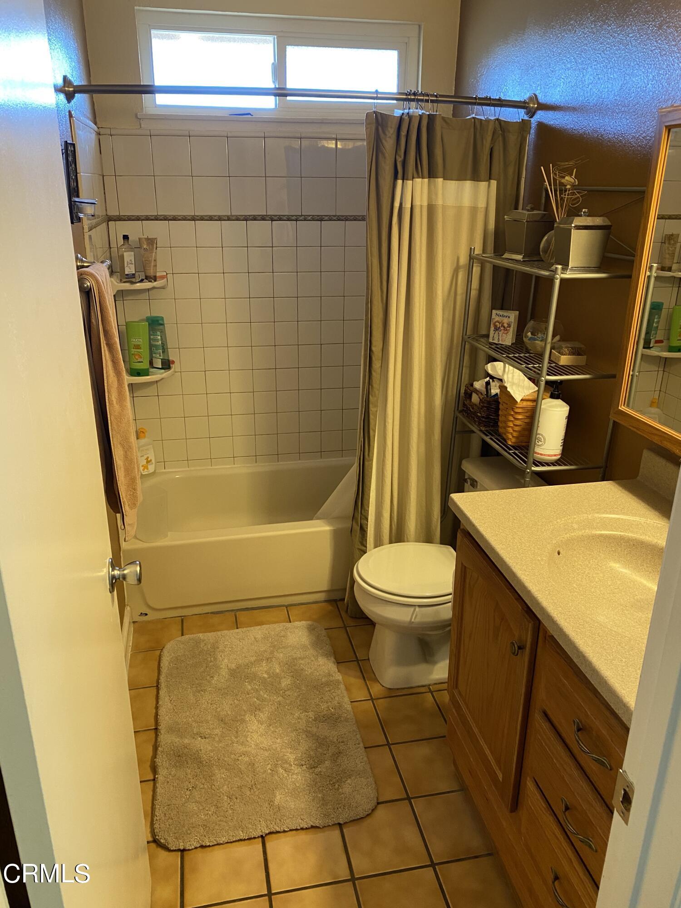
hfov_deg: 53.1
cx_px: 340
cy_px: 454
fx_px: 682
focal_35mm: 26
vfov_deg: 67.3
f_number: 1.8
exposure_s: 1/60
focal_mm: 4.25
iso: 160
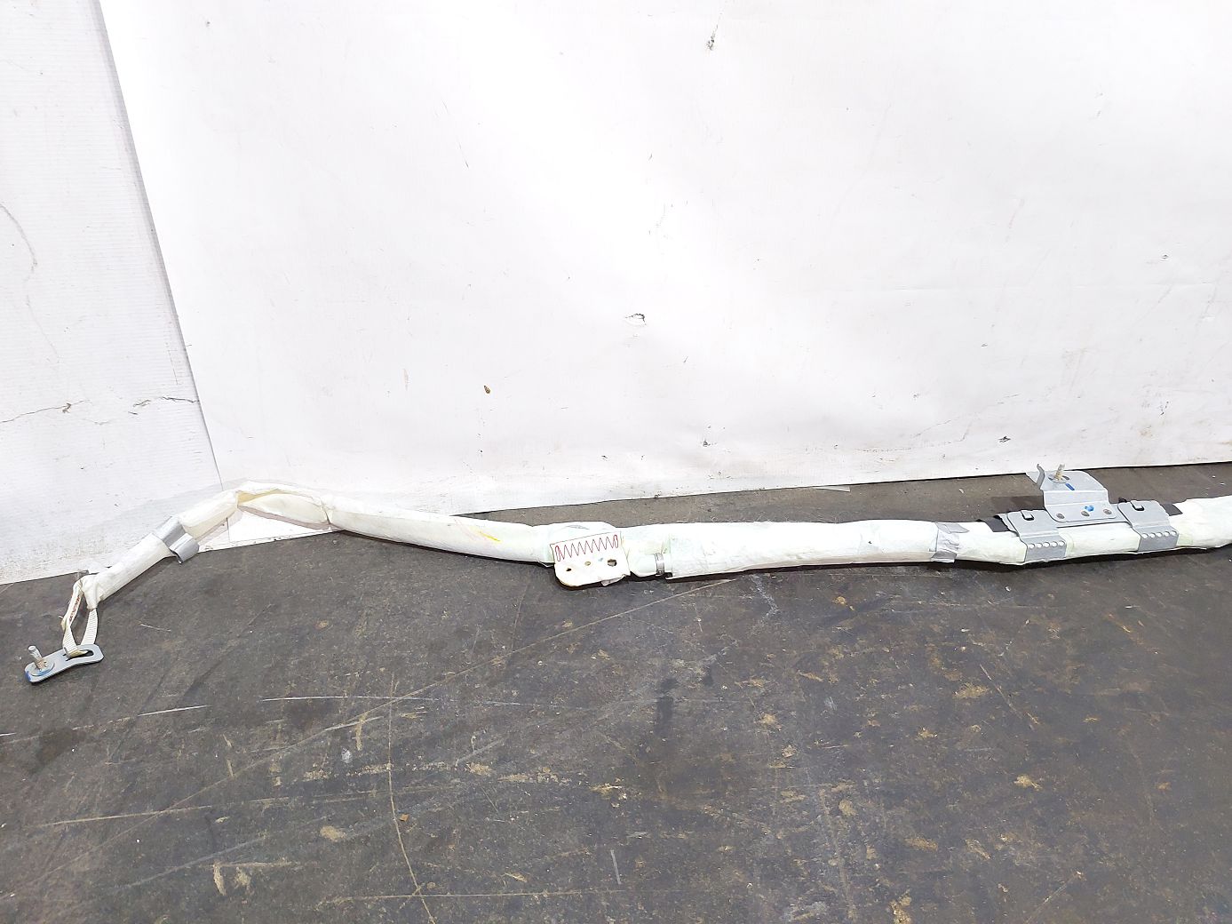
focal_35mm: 24
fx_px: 854
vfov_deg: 56.8
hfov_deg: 71.6
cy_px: 462
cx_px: 616
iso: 200
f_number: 1.8
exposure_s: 1/33
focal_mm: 5.23
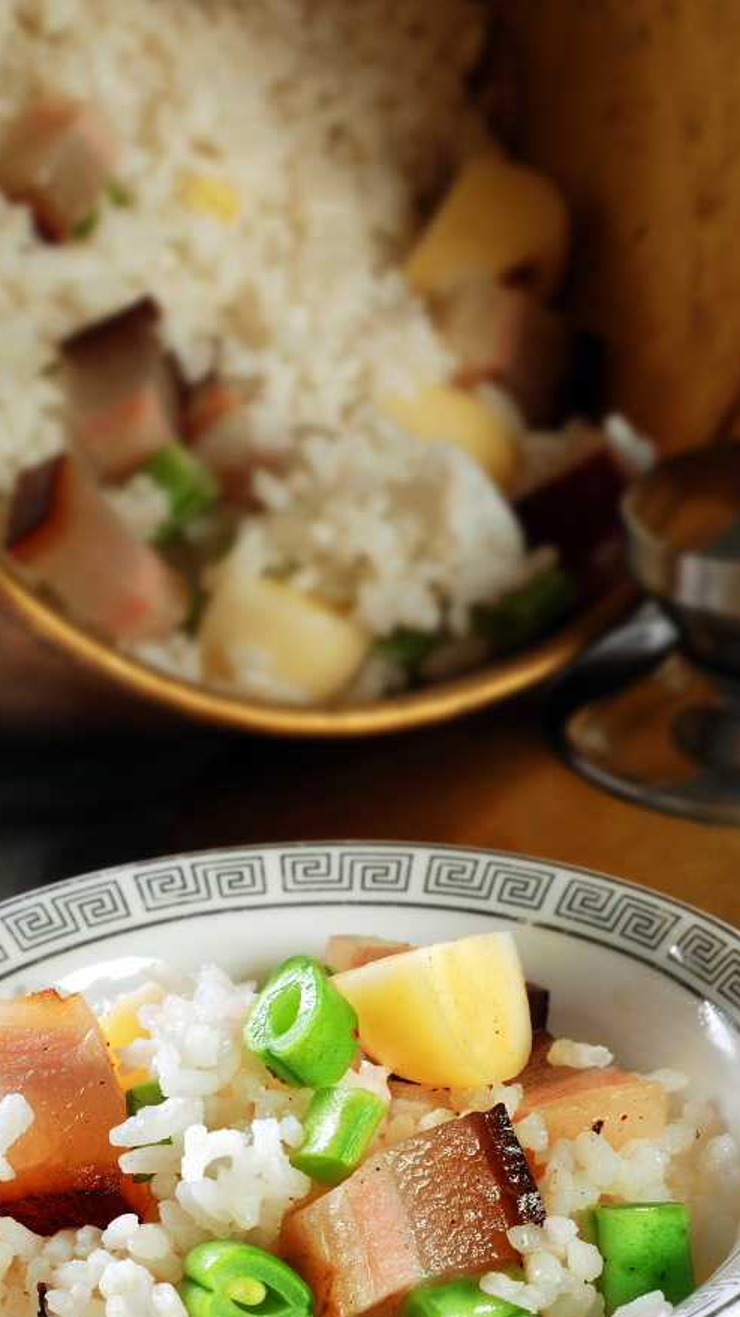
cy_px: 692
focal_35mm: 110
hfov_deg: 11.0
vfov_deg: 19.5
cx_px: 312
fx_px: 3840
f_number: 16
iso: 160
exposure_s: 1/160
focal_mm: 60
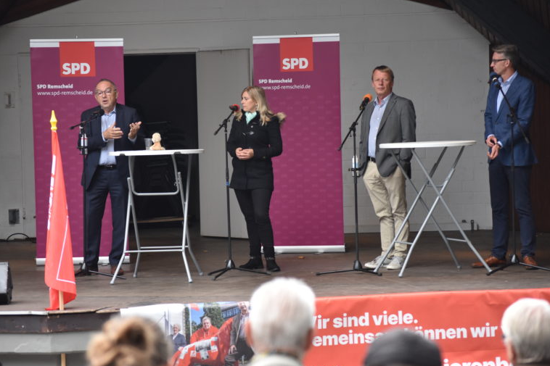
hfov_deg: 13.5
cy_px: 185
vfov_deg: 9.0
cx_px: 276
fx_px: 2322
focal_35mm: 152
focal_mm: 100
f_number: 4.5
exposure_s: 1/320
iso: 800
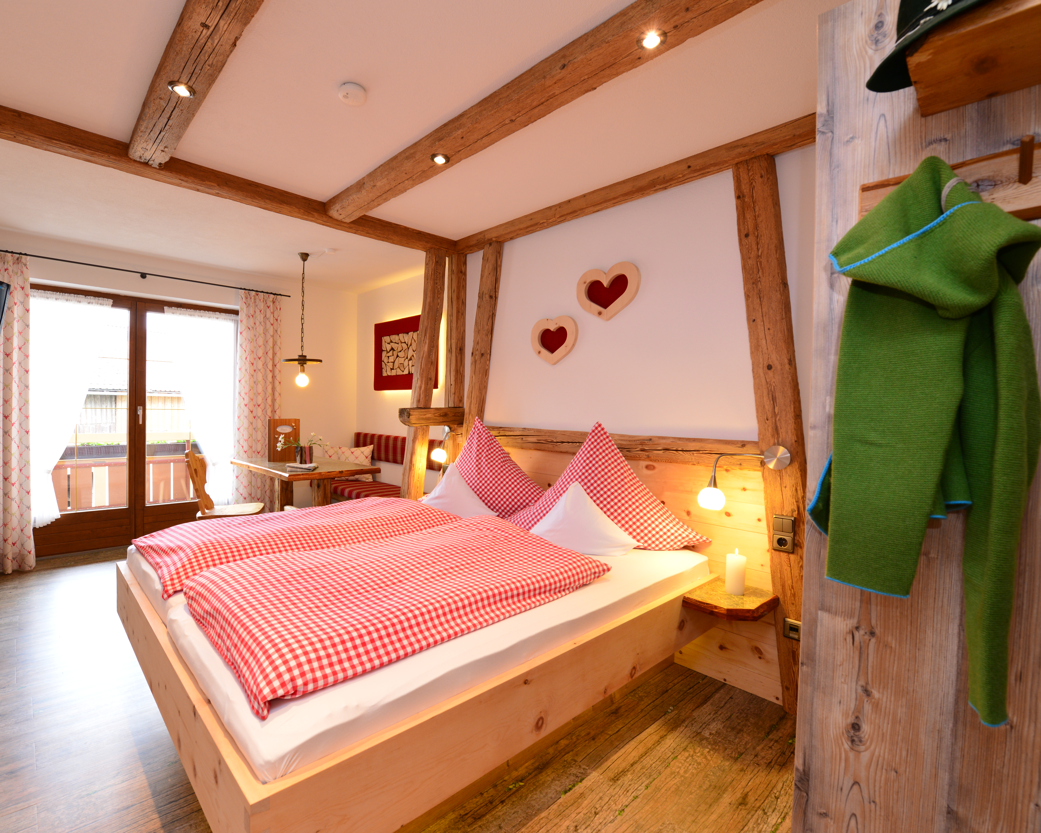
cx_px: 483
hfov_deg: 93.0
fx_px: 493
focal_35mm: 16
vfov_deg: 80.4
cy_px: 418
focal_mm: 14
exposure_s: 1/10
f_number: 8
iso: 500
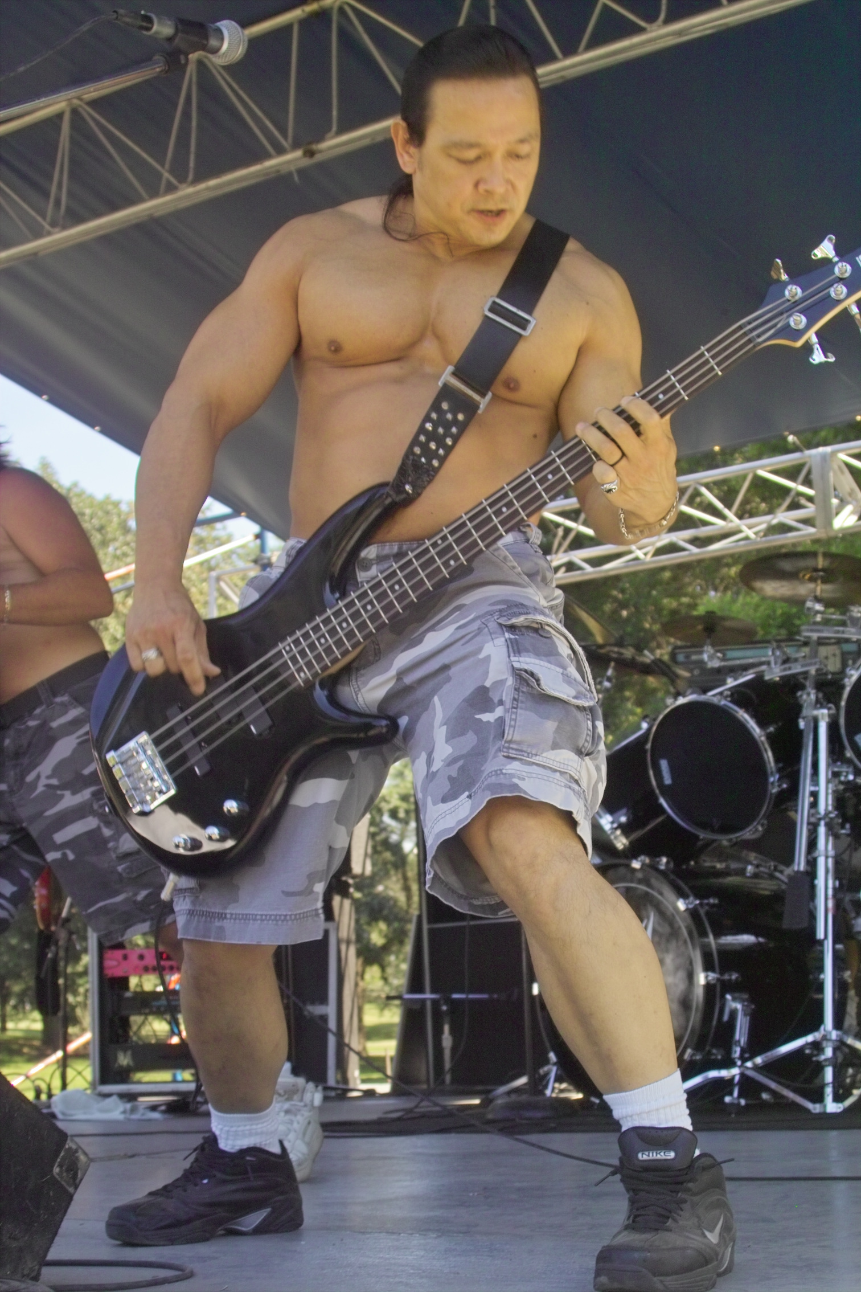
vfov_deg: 34.5
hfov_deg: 23.4
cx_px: 430
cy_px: 646
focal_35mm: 58
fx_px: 2081
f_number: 8
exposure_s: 1/90
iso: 200
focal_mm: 34
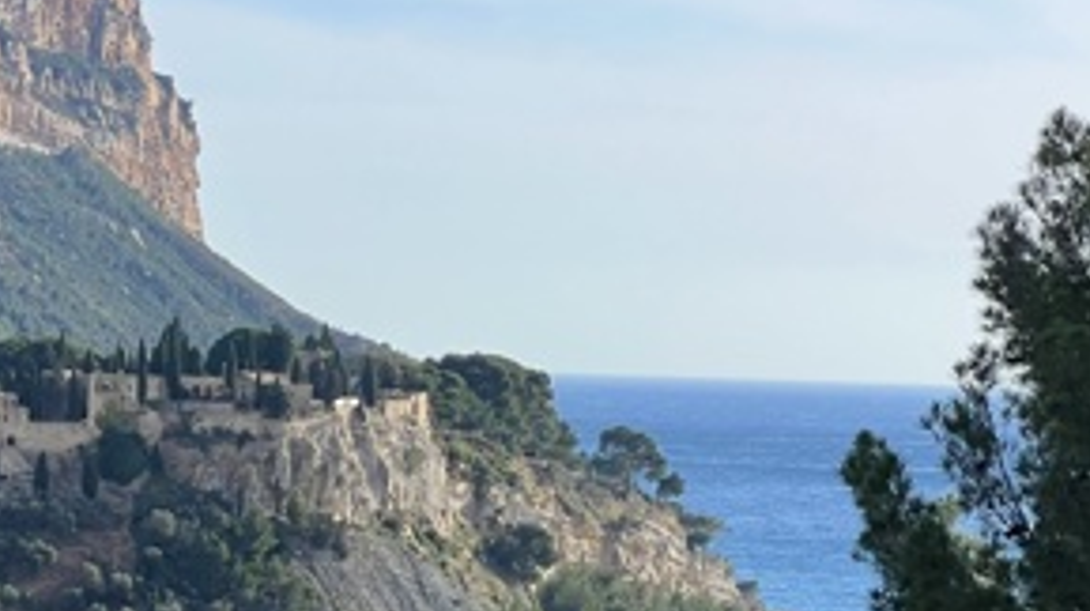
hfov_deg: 11.5
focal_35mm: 186
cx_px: 102
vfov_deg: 6.5
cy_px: 441
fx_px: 5371
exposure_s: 1/752
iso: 32
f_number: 2.8
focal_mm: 9
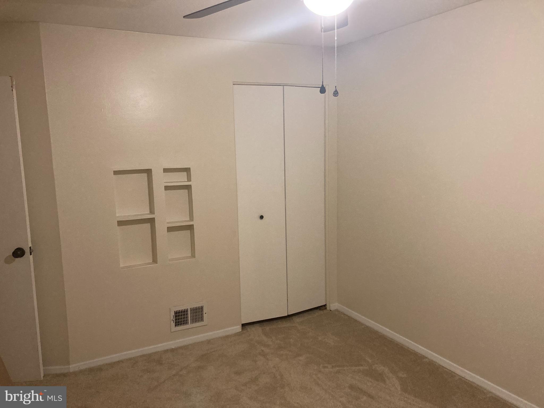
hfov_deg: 63.4
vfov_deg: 49.7
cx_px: 272
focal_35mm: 28
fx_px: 440
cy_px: 204
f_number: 1.8
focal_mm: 3.99
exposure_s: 1/40
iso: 320
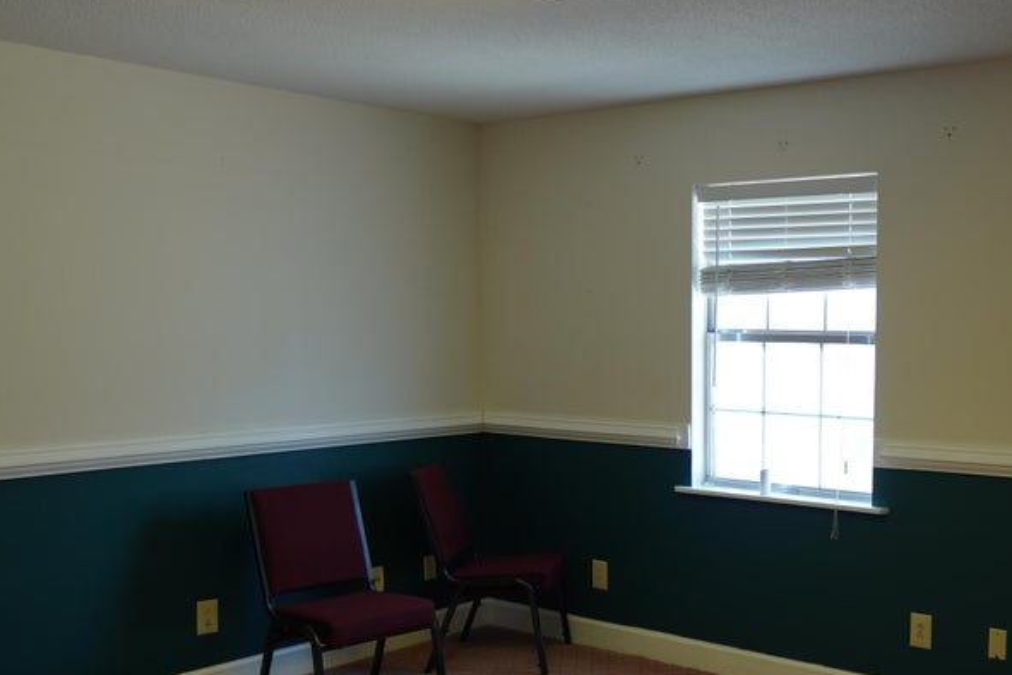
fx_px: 1096
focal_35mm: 39
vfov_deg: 33.9
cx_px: 760
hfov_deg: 47.7
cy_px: 457
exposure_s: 1/160
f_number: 1.4
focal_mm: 16
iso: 100
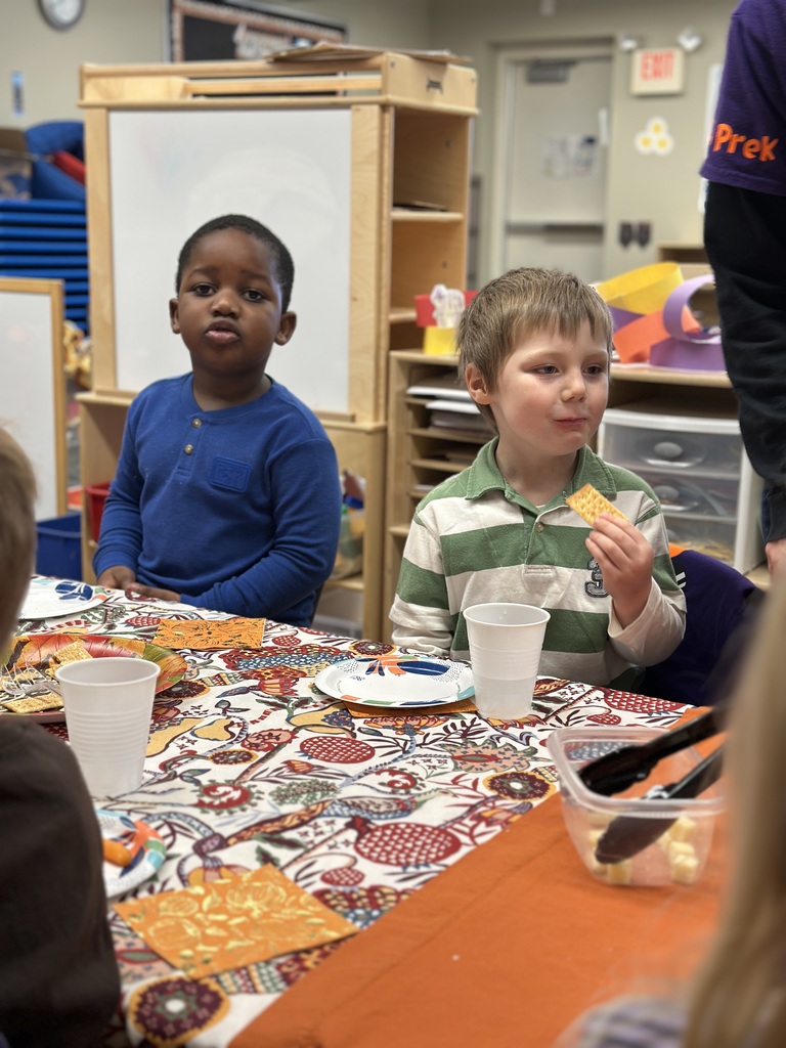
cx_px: 393
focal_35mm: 48
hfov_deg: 30.3
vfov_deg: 39.7
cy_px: 524
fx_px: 1453
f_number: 1.78
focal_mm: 6.86
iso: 100
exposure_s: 1/60
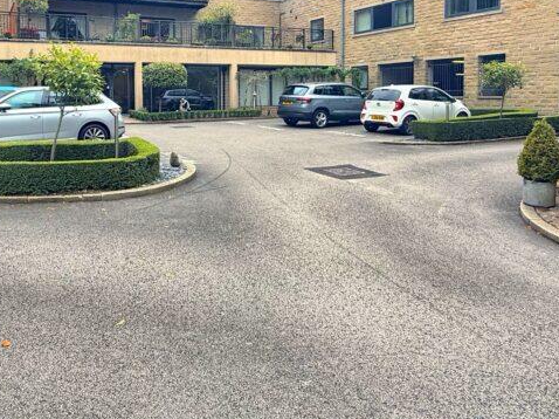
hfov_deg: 59.2
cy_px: 116
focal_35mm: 30
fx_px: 484
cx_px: 207
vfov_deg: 45.5
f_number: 2.2
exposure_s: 1/490
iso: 50
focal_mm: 2.22
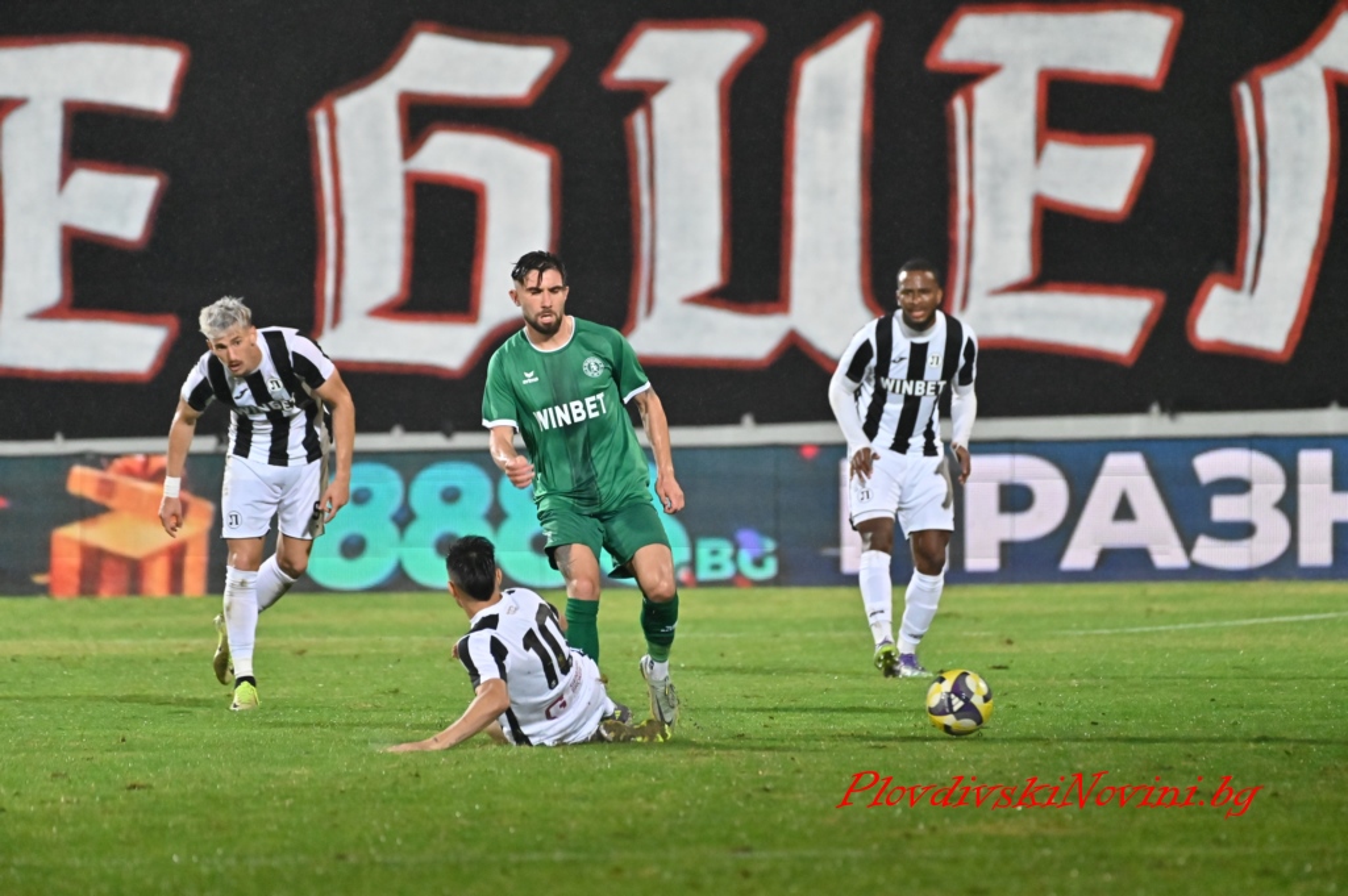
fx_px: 17958
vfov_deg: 2.9
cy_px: 448
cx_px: 674
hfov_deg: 4.3
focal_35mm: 480
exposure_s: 1/1250
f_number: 6.3
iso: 10000
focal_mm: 480
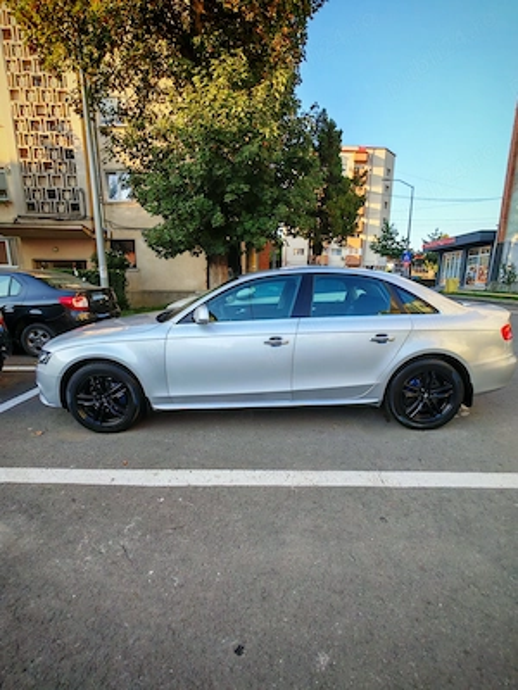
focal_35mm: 16
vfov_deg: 94.5
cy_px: 345
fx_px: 319
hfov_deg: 78.1
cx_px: 259
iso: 50
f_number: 2.2
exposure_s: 1/230
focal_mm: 1.96
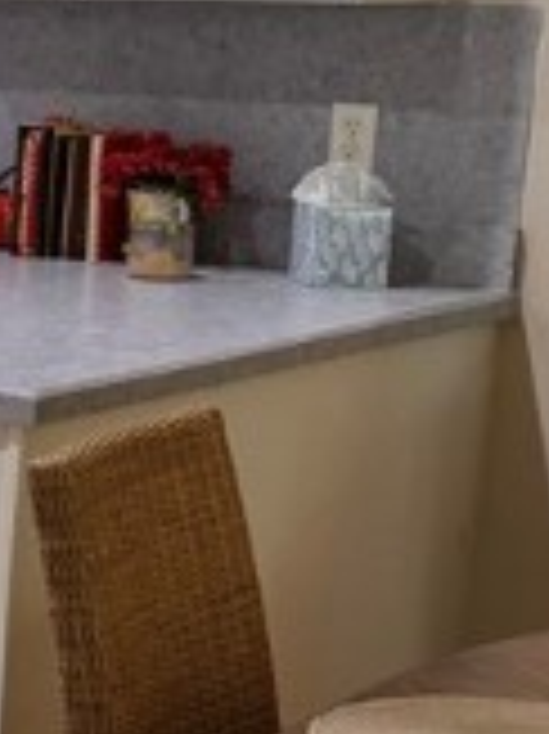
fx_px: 2393
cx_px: -675
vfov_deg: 17.4
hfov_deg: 11.3
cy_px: 410
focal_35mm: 113
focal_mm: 6.76
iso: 100
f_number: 1.78
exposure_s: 1/120
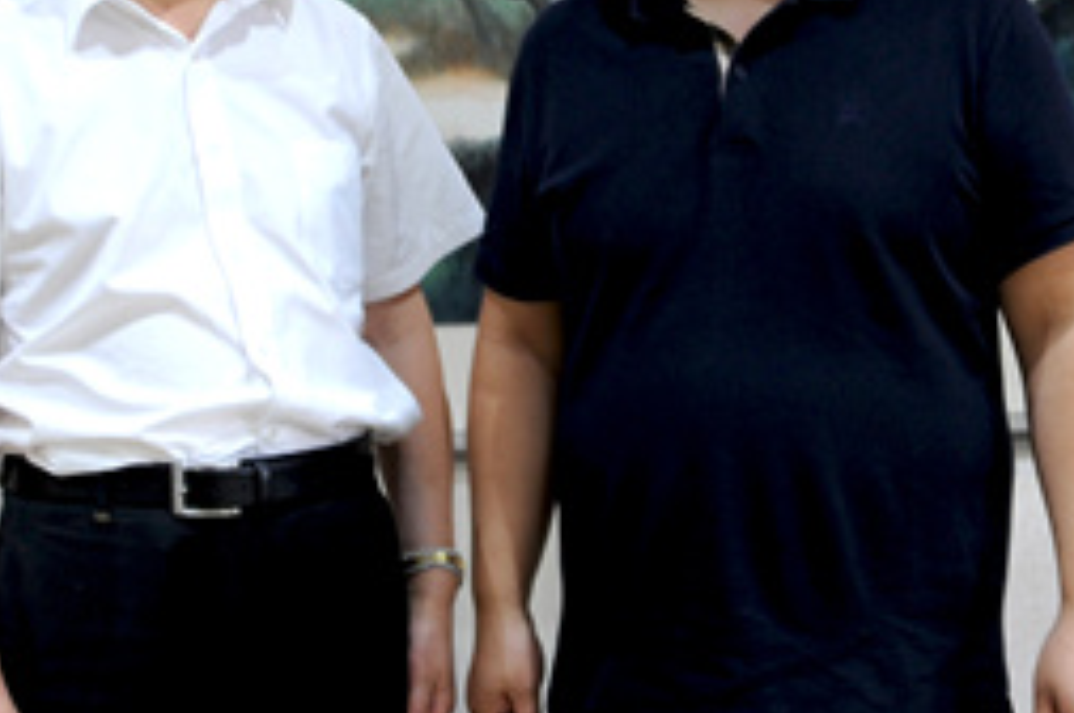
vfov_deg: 14.3
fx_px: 2831
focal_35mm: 95
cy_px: 119
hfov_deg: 21.5
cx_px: 471
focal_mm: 30
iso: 500
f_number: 3
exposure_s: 1/50
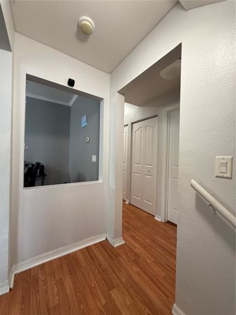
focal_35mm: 14
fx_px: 127
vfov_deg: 102.1
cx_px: 118
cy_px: 158
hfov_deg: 85.7
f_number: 2.2
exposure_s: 1/60
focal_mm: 2.22
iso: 200
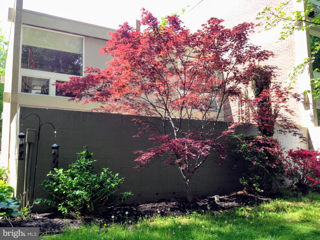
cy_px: 120
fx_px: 324
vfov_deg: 40.7
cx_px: 160
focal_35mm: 35
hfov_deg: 52.6
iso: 50
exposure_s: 1/325
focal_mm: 4.28
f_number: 2.4
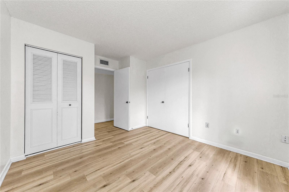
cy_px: 96
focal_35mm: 12
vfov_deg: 89.7
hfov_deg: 112.7
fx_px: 96
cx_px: 144
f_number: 7.1
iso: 320
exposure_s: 1/50
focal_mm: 8
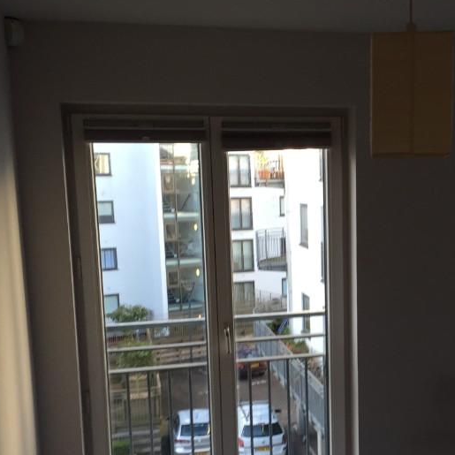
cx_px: 358
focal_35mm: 51
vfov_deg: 33.0
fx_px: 758
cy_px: 315
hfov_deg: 32.6
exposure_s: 1/100
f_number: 2.2
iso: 50
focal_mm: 4.15
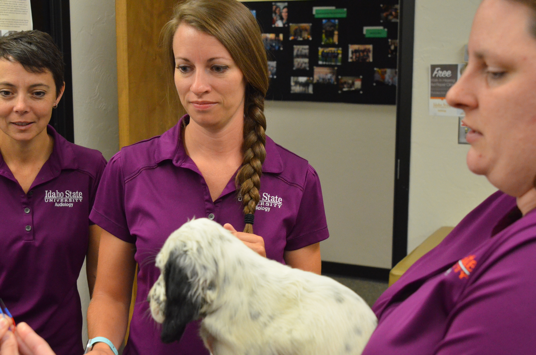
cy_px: 178
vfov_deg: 25.6
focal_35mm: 52
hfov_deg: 37.9
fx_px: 780
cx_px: 268
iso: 3200
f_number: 6.3
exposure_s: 1/160
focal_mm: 35
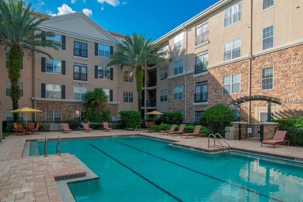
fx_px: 177
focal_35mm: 21
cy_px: 101
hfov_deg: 81.2
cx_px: 152
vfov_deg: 59.5
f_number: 11
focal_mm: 14
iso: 800
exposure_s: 1/640
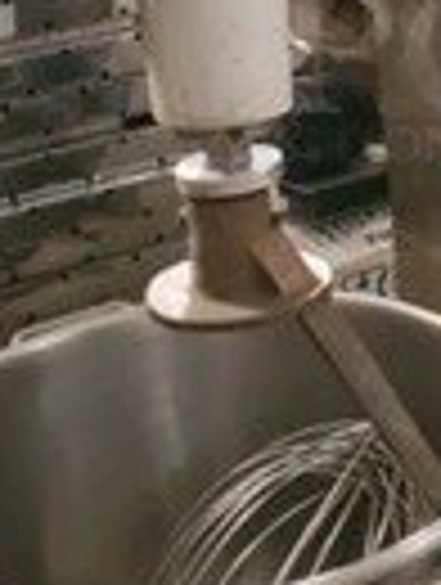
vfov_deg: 22.4
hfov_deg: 17.0
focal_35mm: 85
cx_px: 450
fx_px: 1439
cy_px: 45
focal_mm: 4.3
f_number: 1.5
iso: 640
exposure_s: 1/33
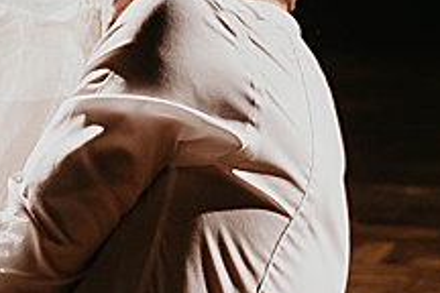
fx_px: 2994
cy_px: 36
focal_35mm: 245
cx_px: -314
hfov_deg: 8.1
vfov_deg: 5.6
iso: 640
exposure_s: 1/320
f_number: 3.2
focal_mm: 33
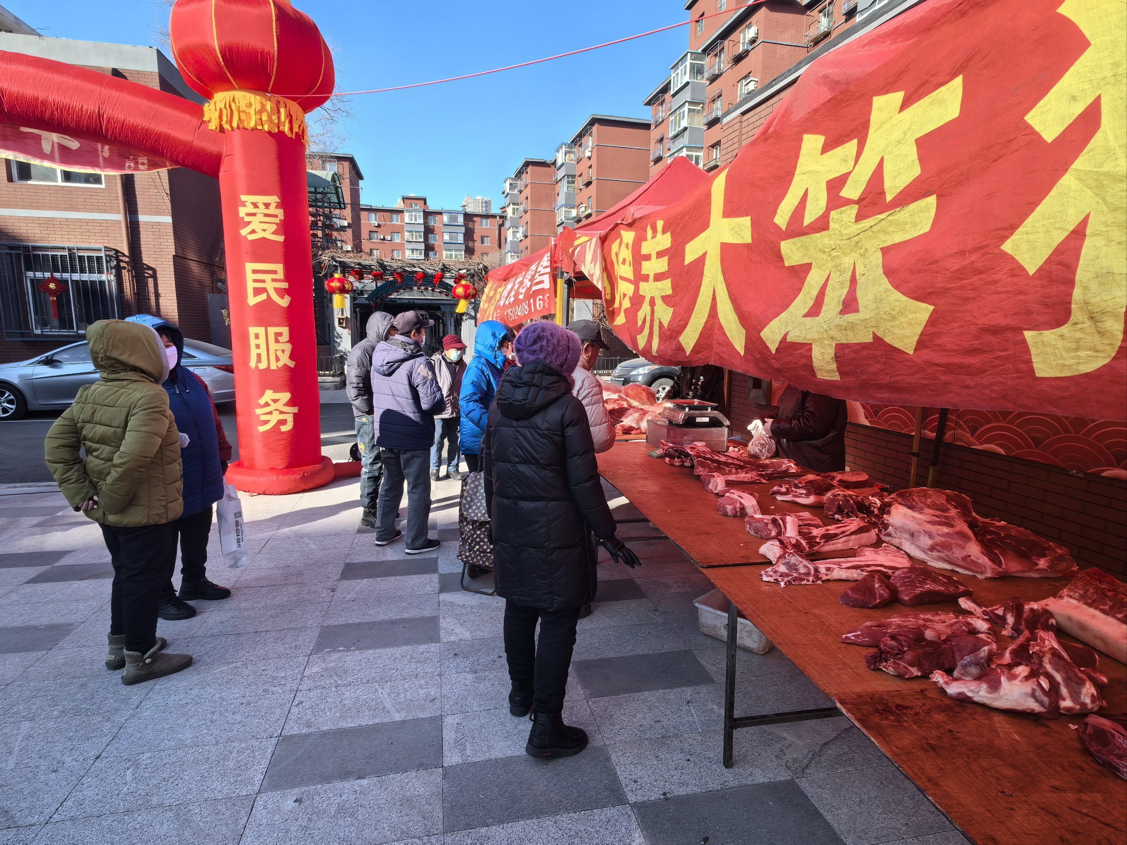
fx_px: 619
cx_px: 564
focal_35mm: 19
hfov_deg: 84.7
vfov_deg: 68.7
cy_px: 422
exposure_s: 1/294
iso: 50
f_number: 2.2
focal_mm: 1.95
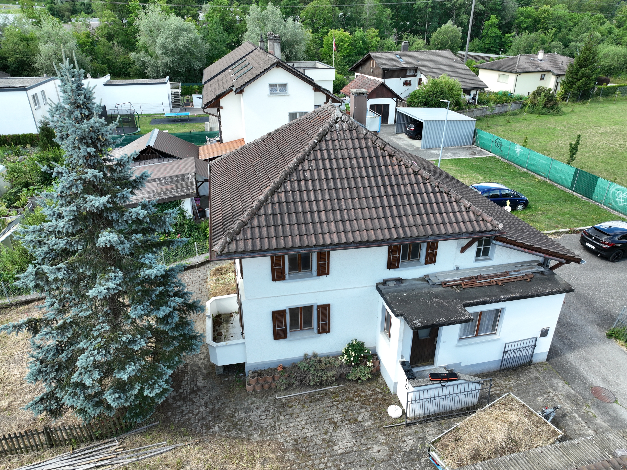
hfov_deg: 71.6
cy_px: 235
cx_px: 314
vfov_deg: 56.8
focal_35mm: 24
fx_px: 435
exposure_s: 1/400
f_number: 2.8
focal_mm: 12.29
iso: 100
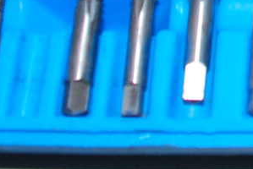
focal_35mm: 194
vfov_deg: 6.7
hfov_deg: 10.0
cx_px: 452
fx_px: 1365
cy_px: -242
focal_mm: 20
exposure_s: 1/60
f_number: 5
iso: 200
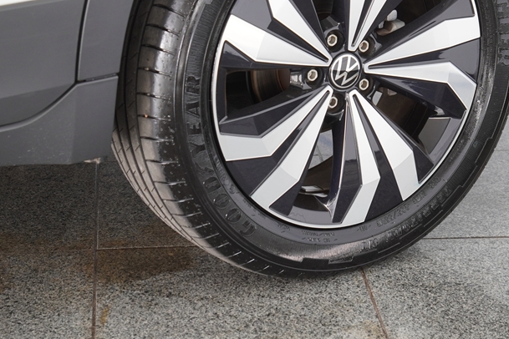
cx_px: 254
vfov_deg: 11.8
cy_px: 78
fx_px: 1640
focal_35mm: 116
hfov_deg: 17.6
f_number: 4
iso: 400
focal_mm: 46
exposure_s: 1/80
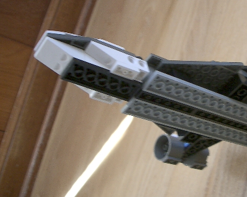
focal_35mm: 53
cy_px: 86
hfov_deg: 34.6
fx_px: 387
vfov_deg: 28.6
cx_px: 184
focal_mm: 5.8
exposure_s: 1/50
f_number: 2.6
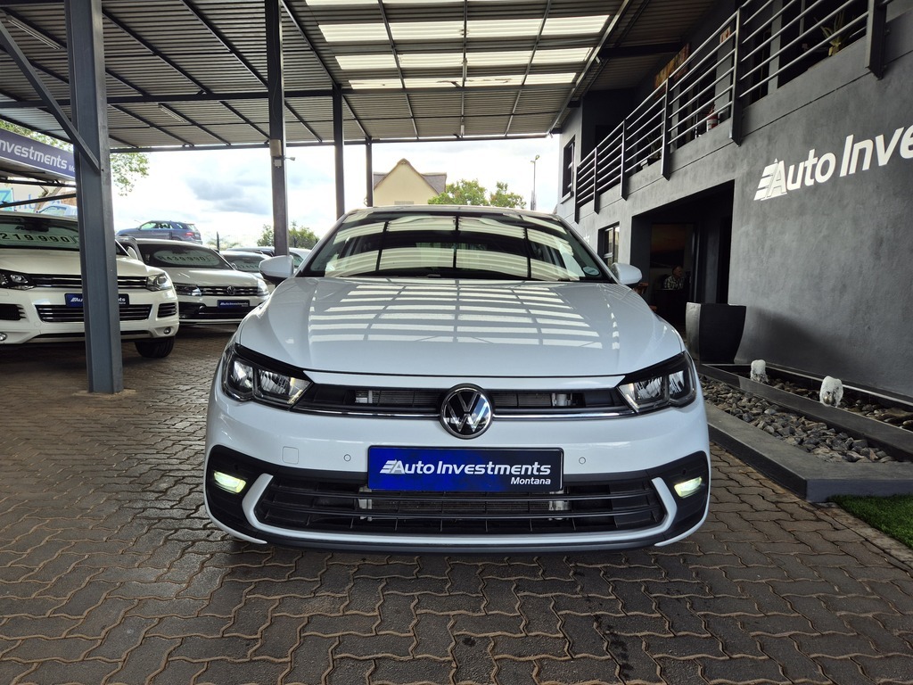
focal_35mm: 23
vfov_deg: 58.9
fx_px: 607
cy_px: 342
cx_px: 456
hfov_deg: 73.9
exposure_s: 1/210
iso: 25
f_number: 1.8
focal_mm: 5.4
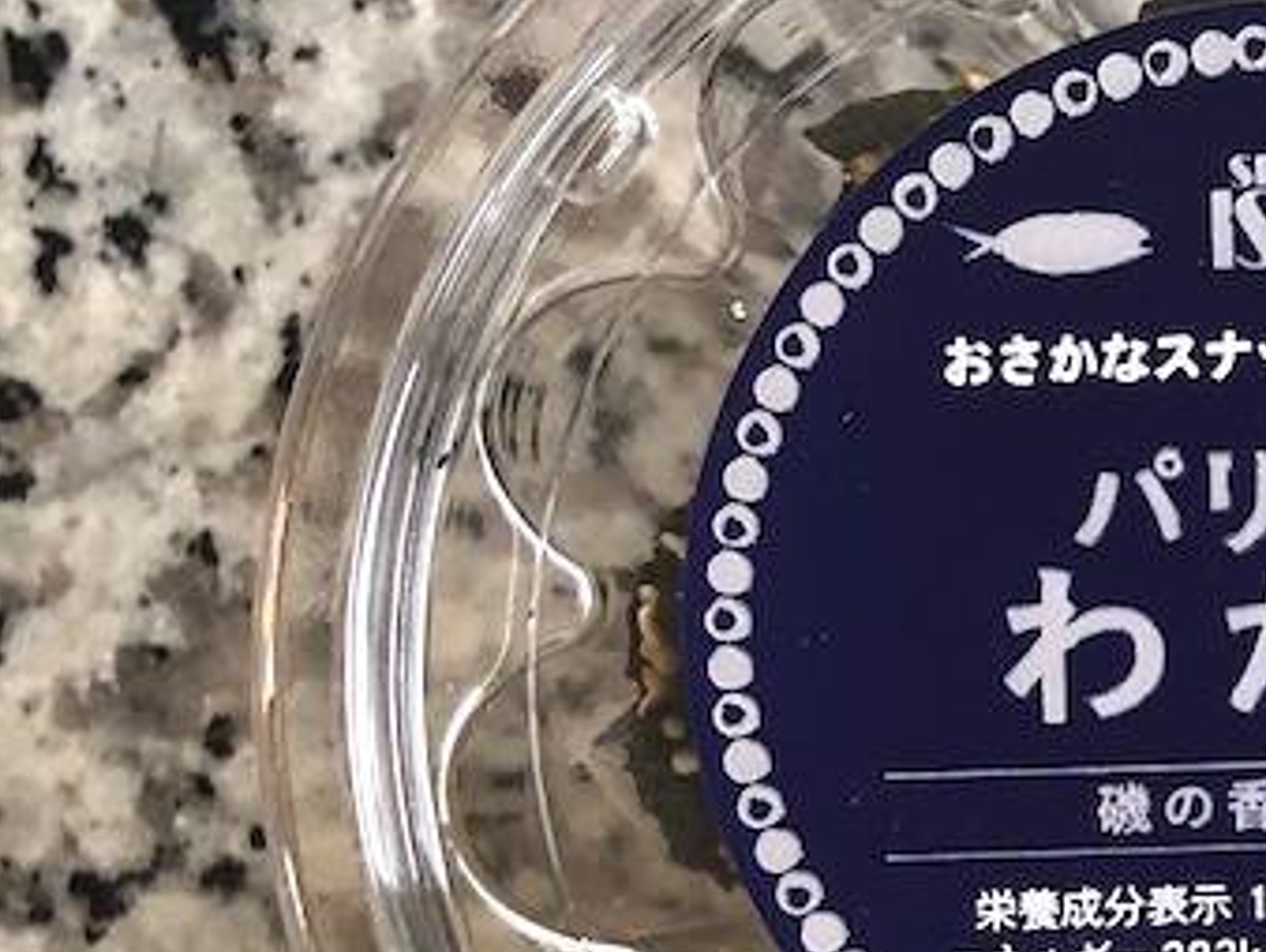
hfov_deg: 15.8
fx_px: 3879
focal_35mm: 106
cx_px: 2277
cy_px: 682
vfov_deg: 13.9
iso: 40
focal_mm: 3.99
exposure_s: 1/91
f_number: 1.8
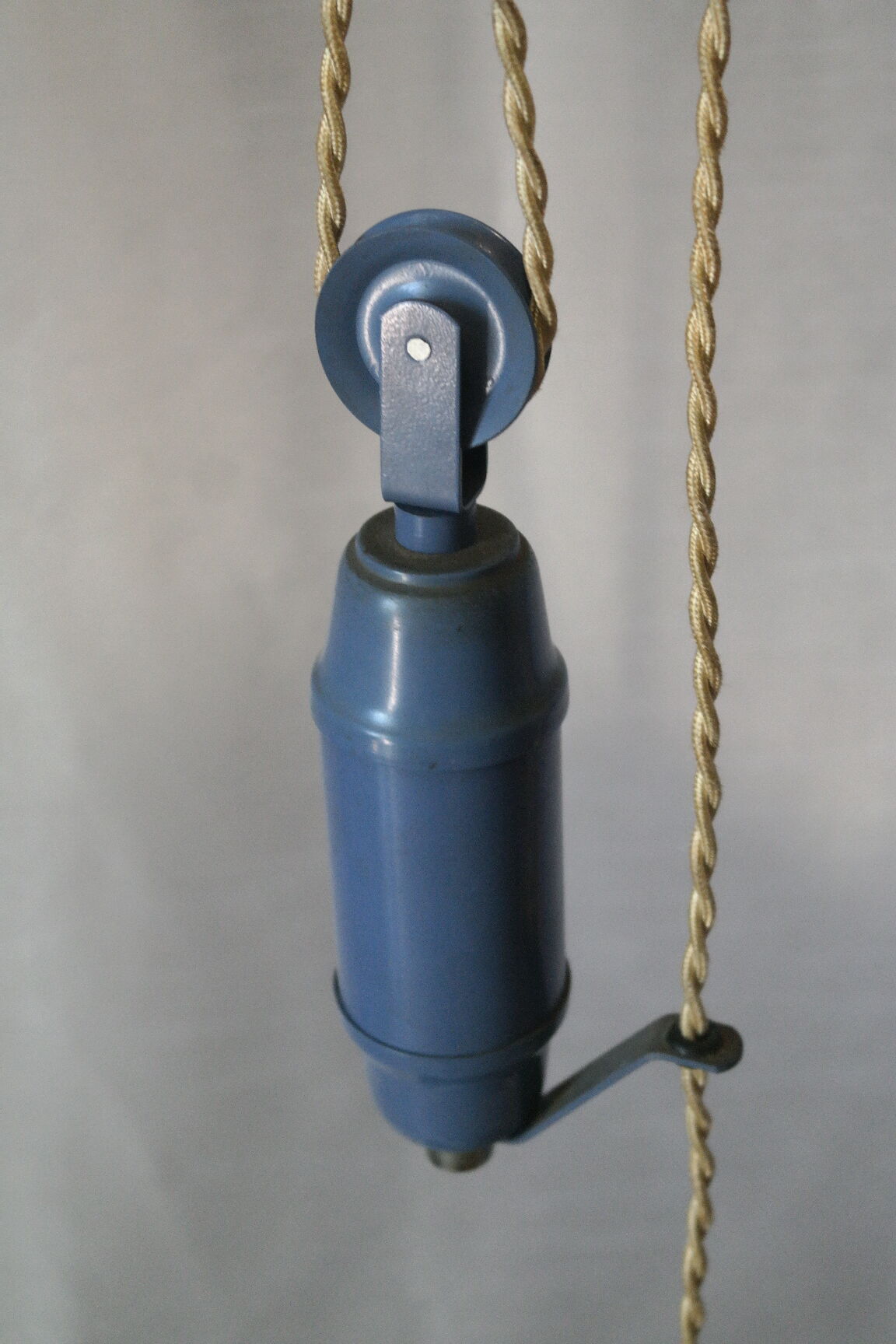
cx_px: 448
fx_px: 2576
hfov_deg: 19.7
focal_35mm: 69
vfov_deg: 29.2
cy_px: 672
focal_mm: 45
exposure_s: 1/80
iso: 1600
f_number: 5
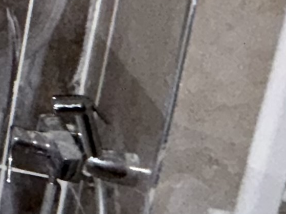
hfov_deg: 11.9
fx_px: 834
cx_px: -531
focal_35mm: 101
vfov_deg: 13.7
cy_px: -110
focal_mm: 2.22
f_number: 2.2
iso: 250
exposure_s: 1/19
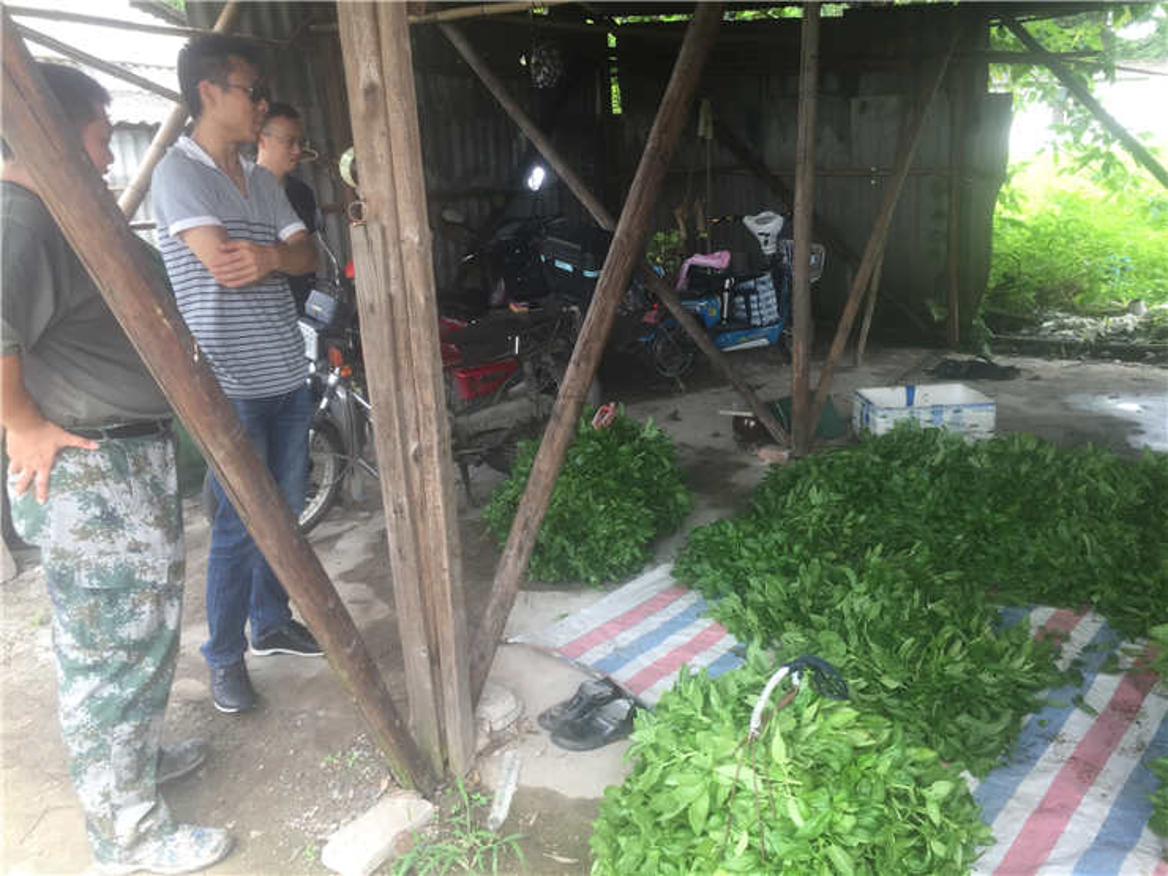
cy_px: 438
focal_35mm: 29
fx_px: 979
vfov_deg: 48.2
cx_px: 584
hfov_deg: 61.7
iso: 32
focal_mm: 4.15
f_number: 2.2
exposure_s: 1/100
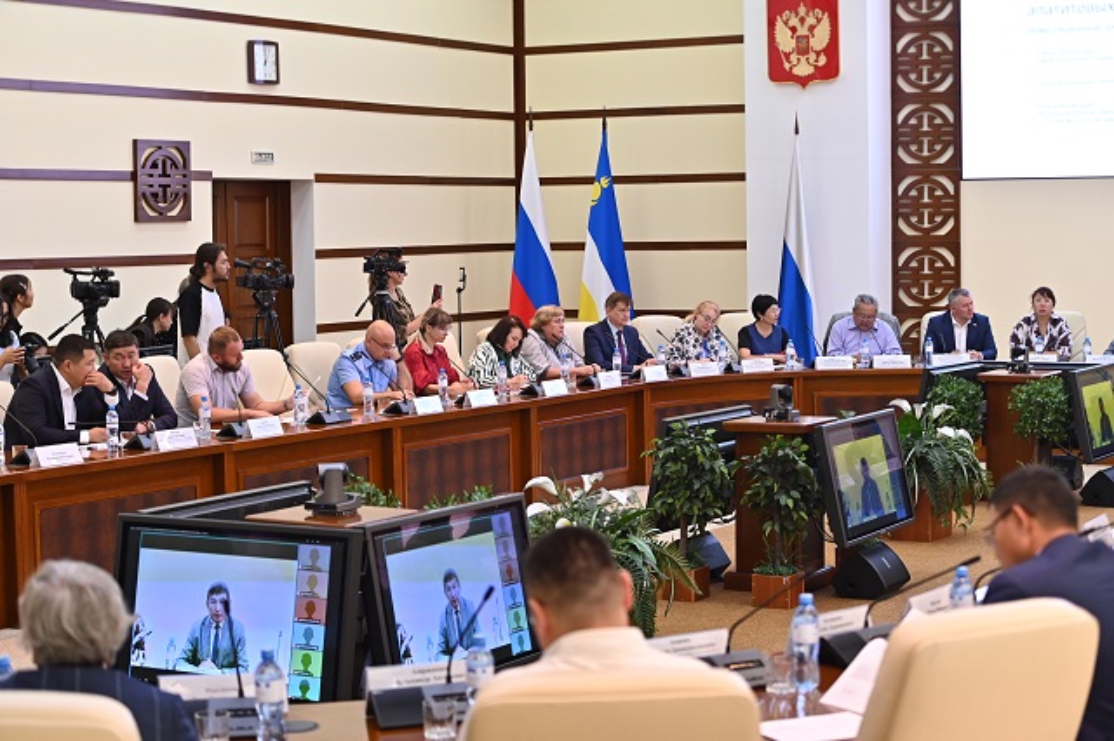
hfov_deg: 28.9
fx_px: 2165
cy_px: 370
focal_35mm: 70
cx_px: 557
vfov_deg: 19.4
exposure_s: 1/200
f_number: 3.2
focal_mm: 70
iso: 1000
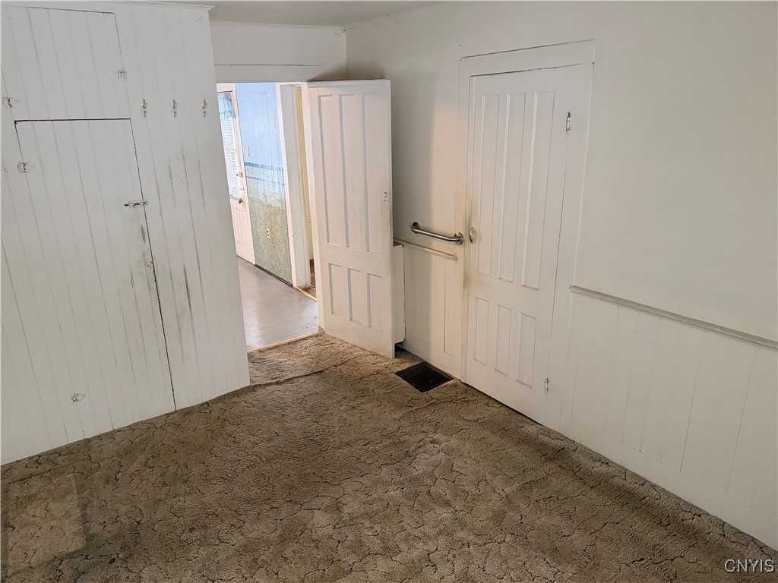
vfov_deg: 56.8
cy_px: 292
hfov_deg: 71.6
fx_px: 539
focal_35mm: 24
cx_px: 389
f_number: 1.78
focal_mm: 6.76
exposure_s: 1/60
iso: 640
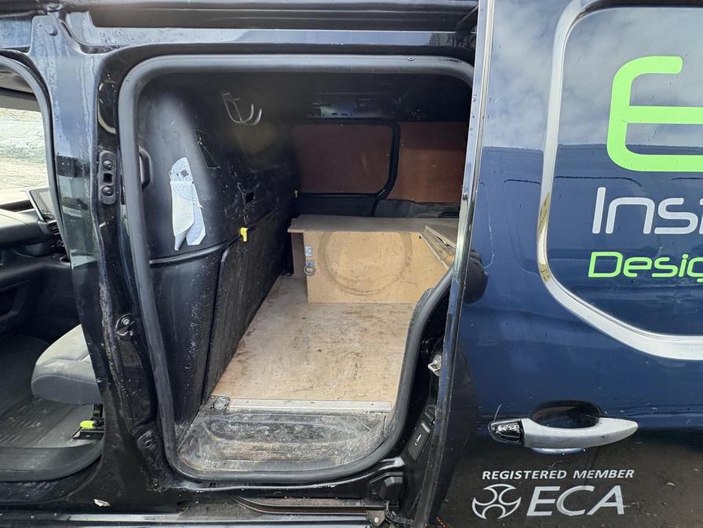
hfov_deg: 102.1
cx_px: 352
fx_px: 284
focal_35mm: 14
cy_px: 264
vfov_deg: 85.7
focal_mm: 2.22
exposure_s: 1/99
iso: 125
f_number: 2.2
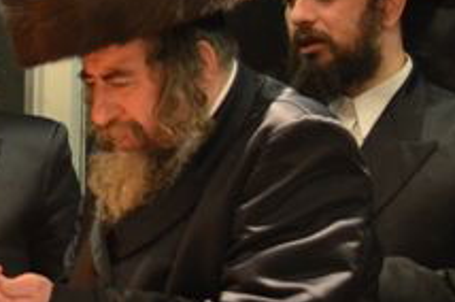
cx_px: -113
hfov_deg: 9.1
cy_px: 96
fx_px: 2827
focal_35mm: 224
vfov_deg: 6.1
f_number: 1.8
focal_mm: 50
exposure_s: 1/200
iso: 1250
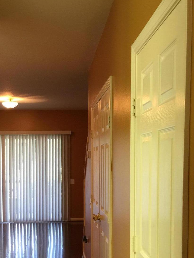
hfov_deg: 27.5
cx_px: 75
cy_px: 191
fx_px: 396
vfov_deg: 35.4
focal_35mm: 53
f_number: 2.2
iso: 50
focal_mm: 4.15
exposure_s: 1/15
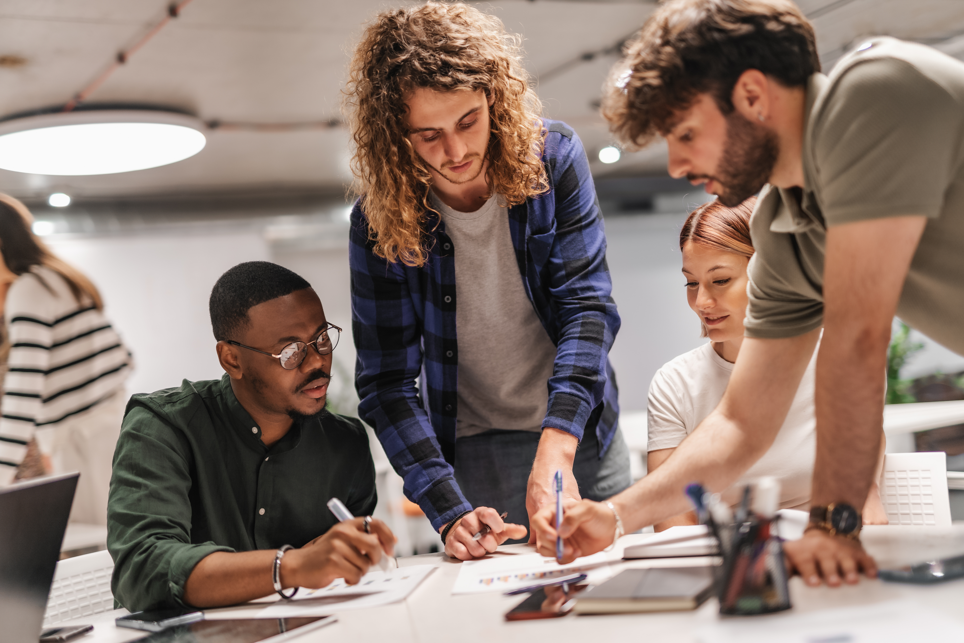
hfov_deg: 39.6
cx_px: 482
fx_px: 1339
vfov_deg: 27.0
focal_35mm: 50
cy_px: 322
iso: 200
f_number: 1.4
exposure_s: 1/100
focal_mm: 50
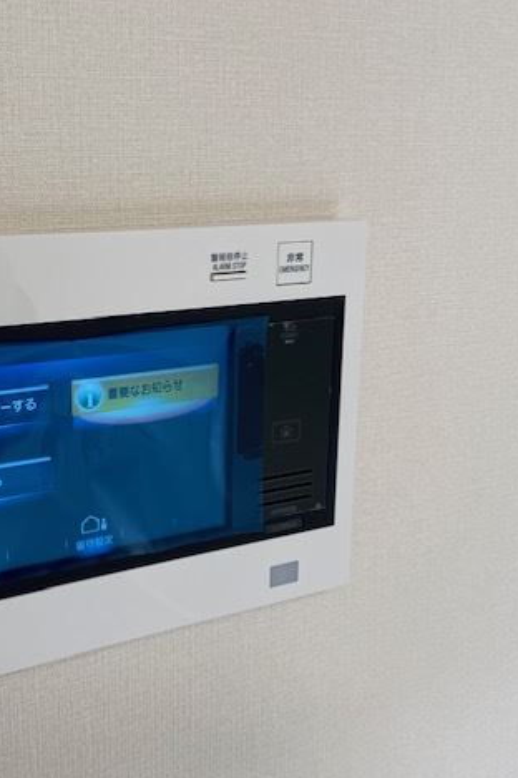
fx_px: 799
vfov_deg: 51.9
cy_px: 386
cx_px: 100
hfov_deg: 34.8
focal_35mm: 37
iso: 32
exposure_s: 1/100
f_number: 1.8
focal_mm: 4.25
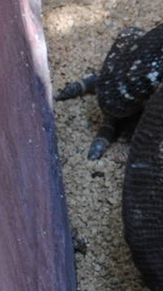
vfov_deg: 4.8
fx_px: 3459
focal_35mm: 450
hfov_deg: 2.7
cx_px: 367
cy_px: 289
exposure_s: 1/30
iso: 250
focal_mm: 55
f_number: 5.6
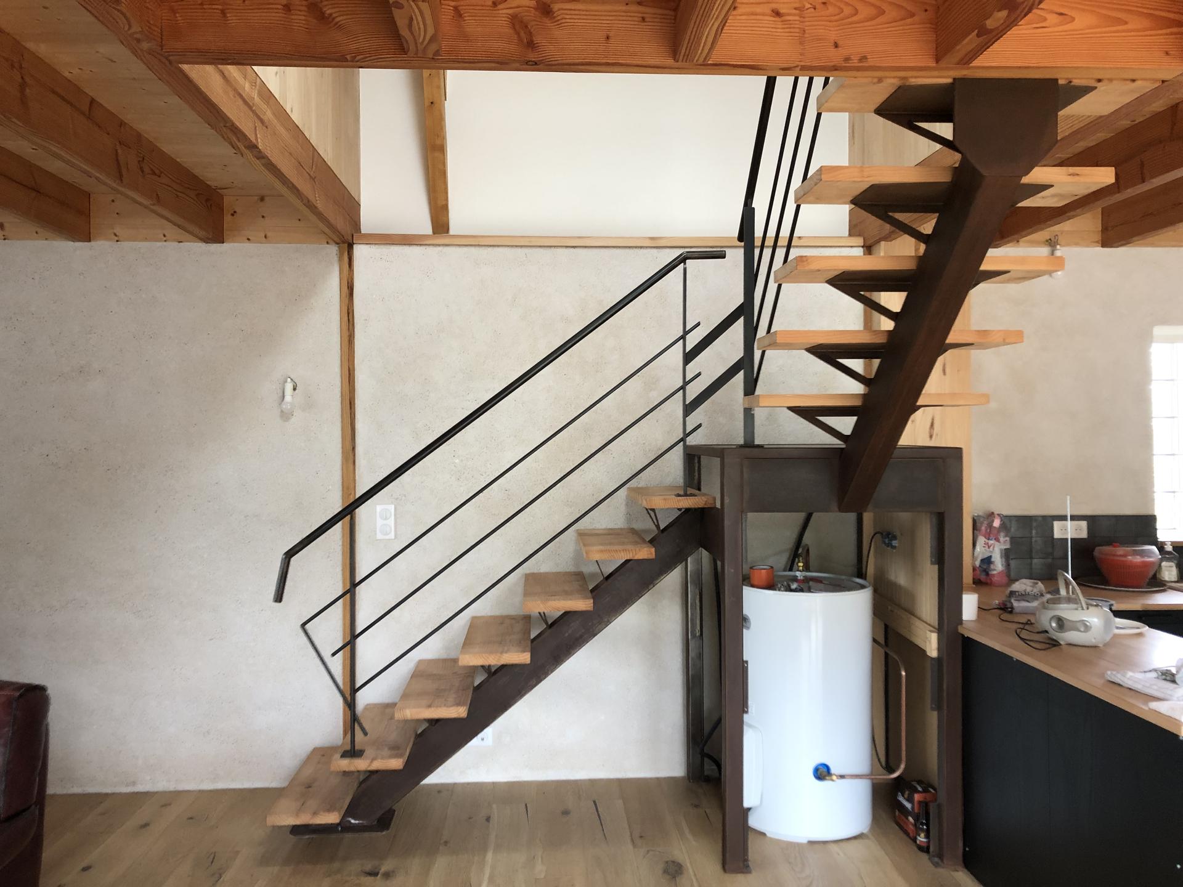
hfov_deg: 63.4
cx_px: 592
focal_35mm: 28
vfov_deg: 49.7
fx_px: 957
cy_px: 444
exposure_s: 1/30
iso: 32
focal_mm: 3.99
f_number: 1.8
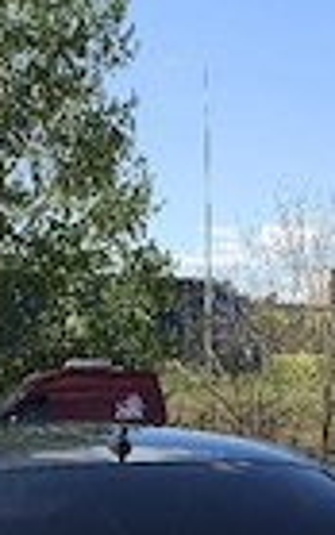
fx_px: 1021
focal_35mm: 70
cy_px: 758
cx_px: 189
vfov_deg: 24.3
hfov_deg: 18.6
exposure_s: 1/1667
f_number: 1.8
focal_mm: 5.4
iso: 50
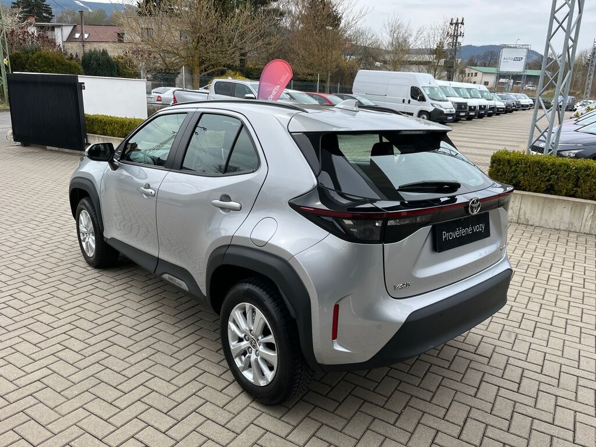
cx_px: 298
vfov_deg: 53.1
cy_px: 224
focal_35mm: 26
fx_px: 448
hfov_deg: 67.3
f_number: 1.6
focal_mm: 5.1
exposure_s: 1/1580
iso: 50
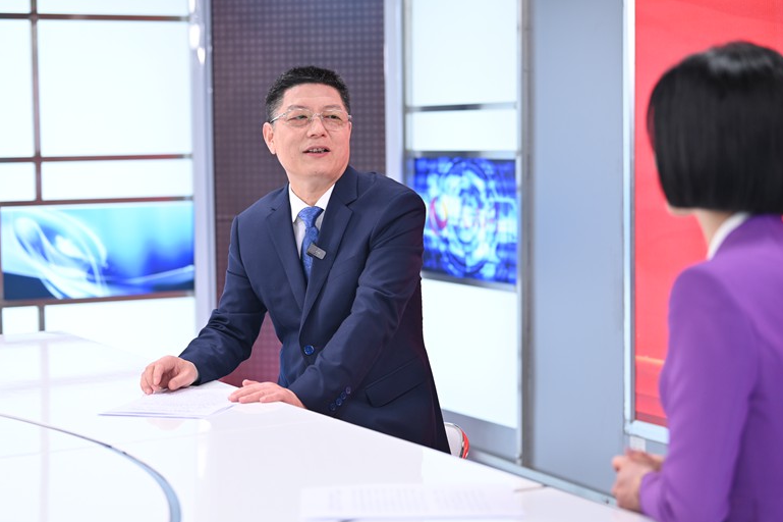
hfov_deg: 26.0
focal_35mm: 78
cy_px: 270
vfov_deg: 17.5
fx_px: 1696
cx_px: 389
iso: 400
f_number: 2.8
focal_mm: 75
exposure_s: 1/125
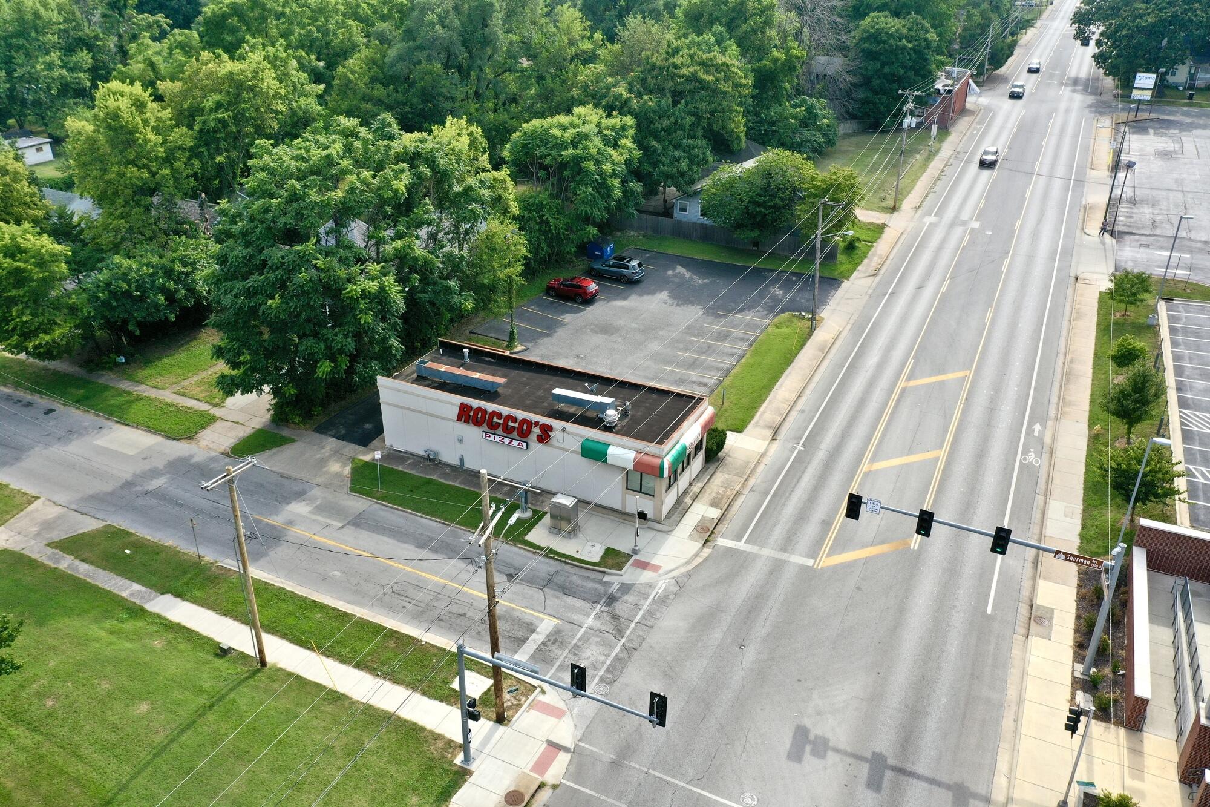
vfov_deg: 46.4
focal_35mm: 28
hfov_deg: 65.5
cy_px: 404
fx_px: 941
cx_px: 605
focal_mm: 10.26
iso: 100
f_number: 7.1
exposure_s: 1/240
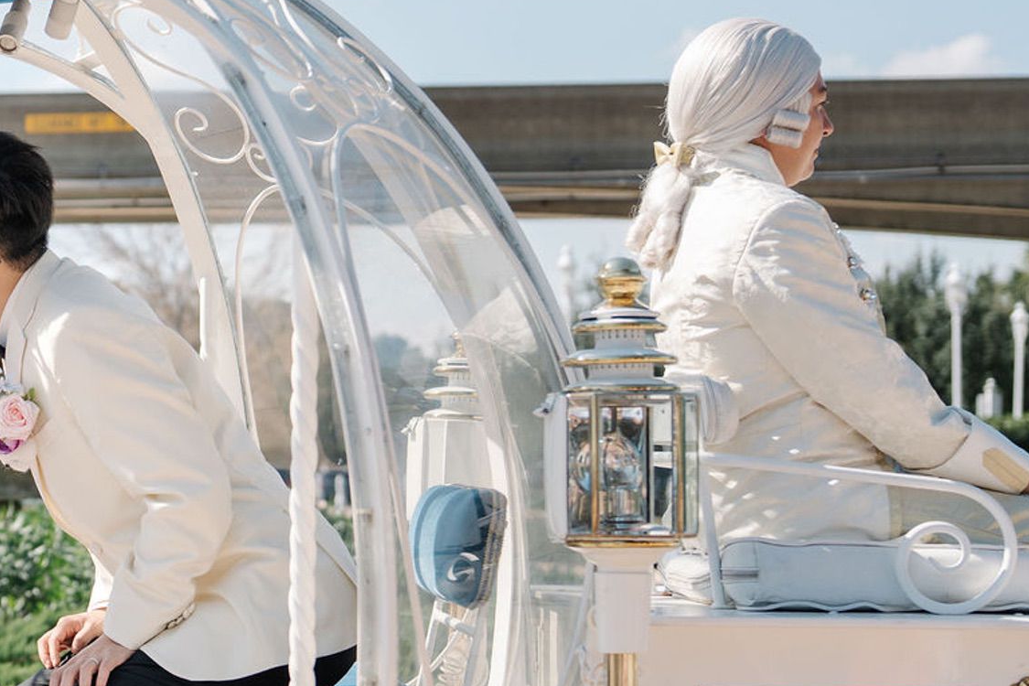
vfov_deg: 15.5
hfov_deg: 22.1
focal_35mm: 88
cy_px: 526
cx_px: -35
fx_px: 2515
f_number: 2
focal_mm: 33
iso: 100
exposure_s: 1/2500
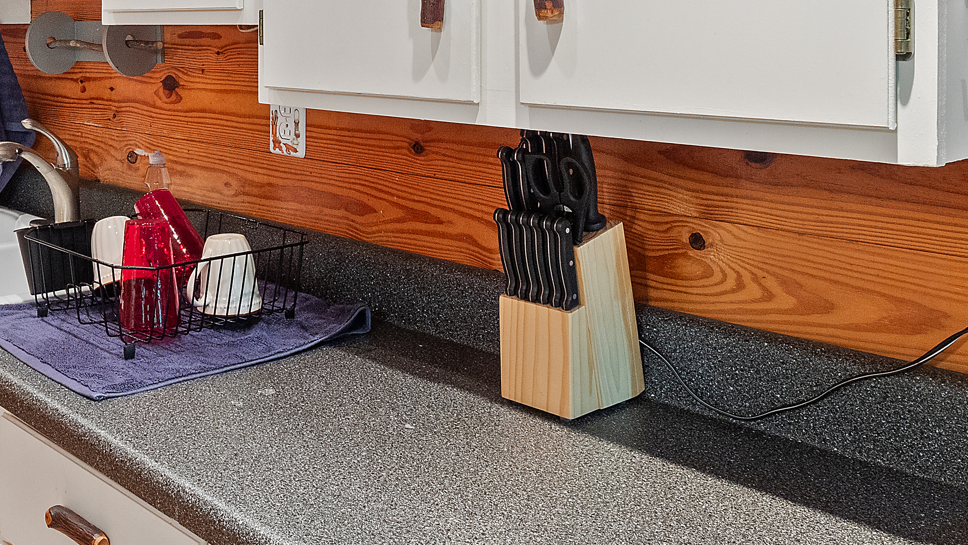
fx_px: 975
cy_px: -17
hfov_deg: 47.6
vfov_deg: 28.9
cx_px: 105
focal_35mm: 38
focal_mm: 8
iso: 400
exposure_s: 1/3
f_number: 5.6
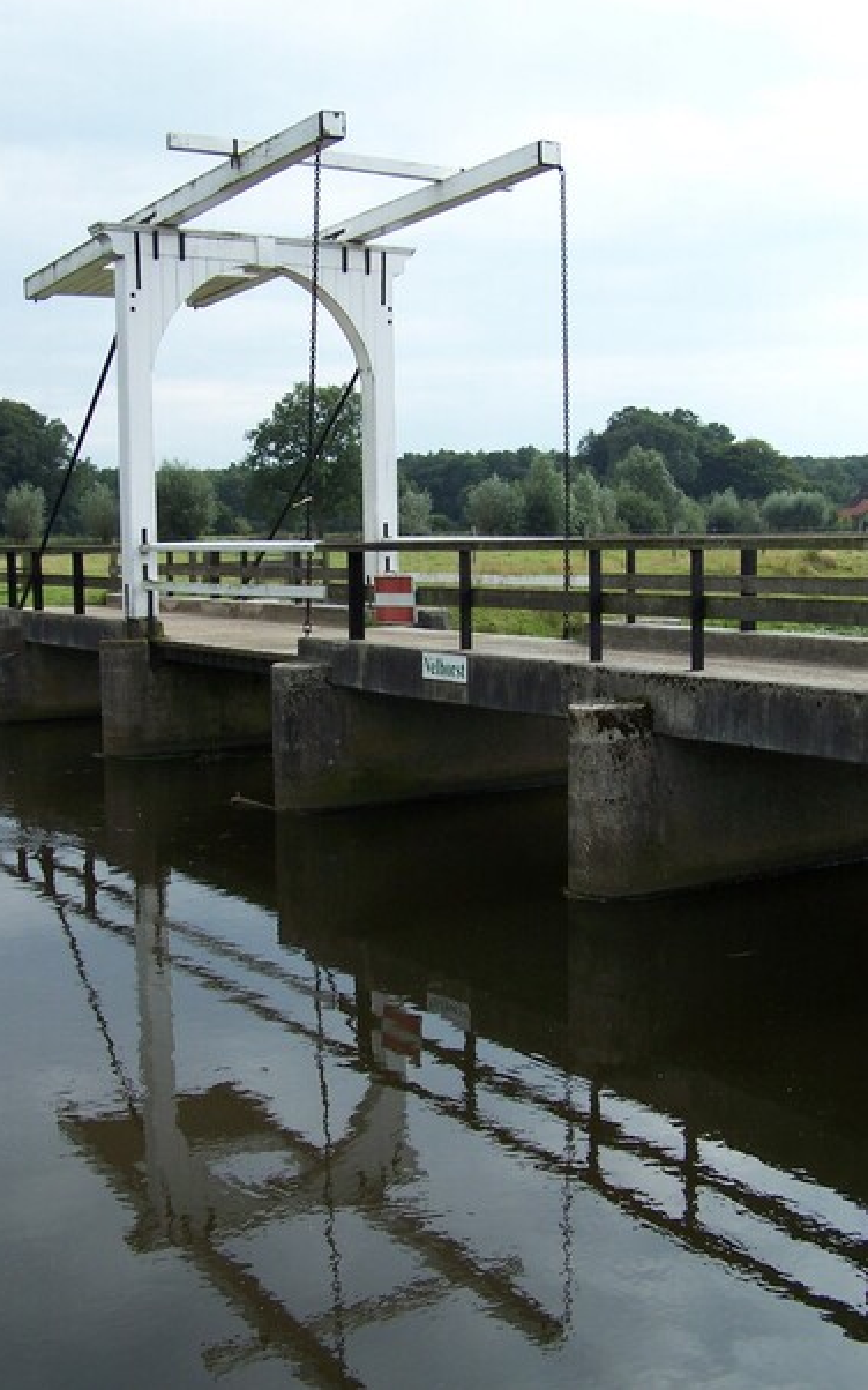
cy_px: 687
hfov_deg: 31.2
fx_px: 1553
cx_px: 369
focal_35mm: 41
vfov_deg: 48.2
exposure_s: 1/750
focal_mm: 6.3
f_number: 4
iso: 80
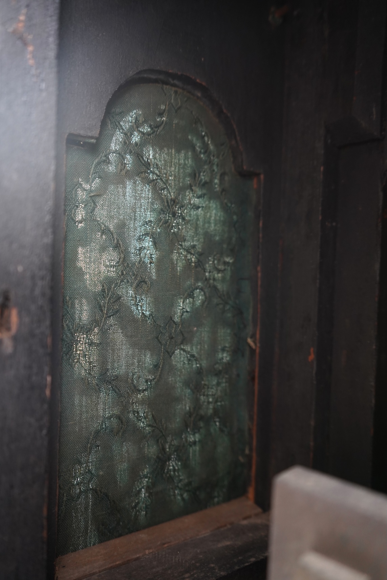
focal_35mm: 28
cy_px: 290
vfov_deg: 65.5
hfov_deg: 46.4
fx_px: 451
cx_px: 194
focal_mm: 28
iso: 1250
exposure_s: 1/30
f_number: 4
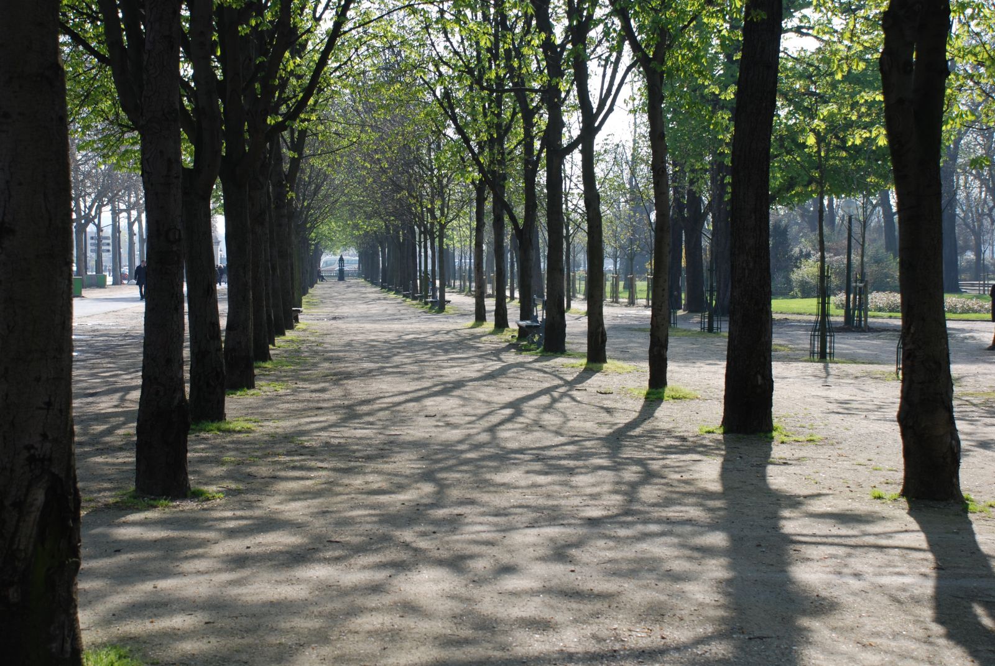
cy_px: 333
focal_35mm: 60
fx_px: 1660
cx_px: 498
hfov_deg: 33.4
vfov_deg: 22.7
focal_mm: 40
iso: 100
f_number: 6.3
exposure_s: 1/160
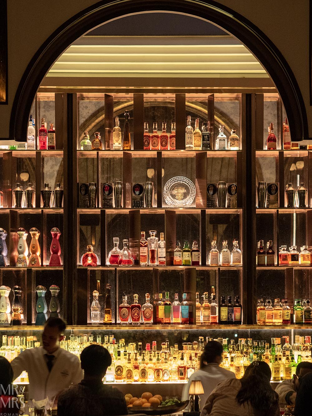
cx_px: 156
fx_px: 1081
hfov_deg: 16.4
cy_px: 208
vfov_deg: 21.8
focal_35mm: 90
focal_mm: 45
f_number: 2.2
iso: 1600
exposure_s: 1/25
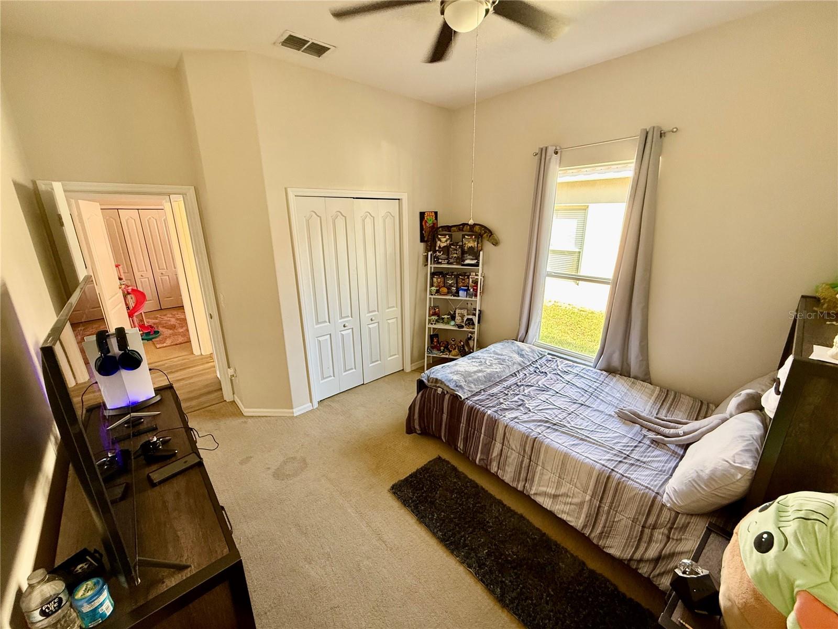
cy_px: 314
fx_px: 339
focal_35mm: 14
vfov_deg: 85.7
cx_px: 419
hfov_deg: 102.1
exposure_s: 1/99
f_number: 2.2
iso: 320
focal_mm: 2.22
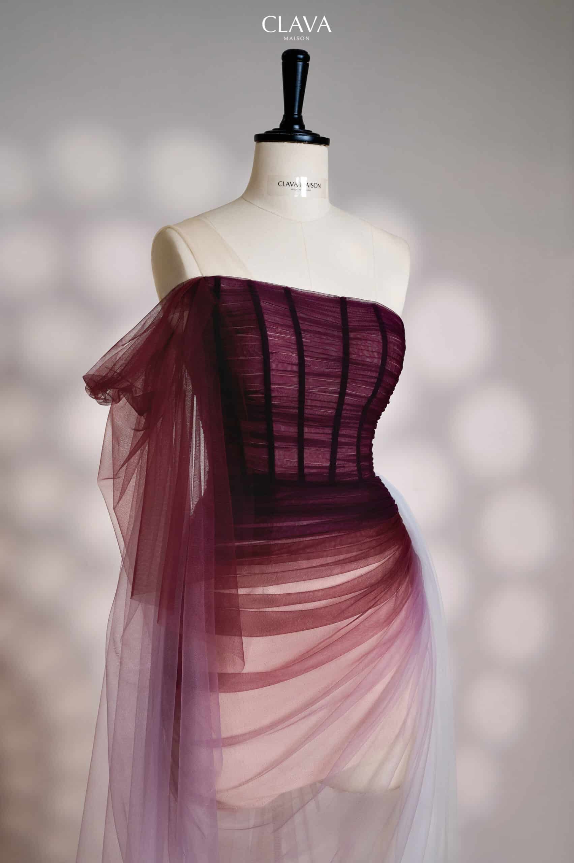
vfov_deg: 39.6
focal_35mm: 50
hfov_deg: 27.0
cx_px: 287
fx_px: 1198
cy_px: 432
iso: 500
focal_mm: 50
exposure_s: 1/100
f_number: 5.6
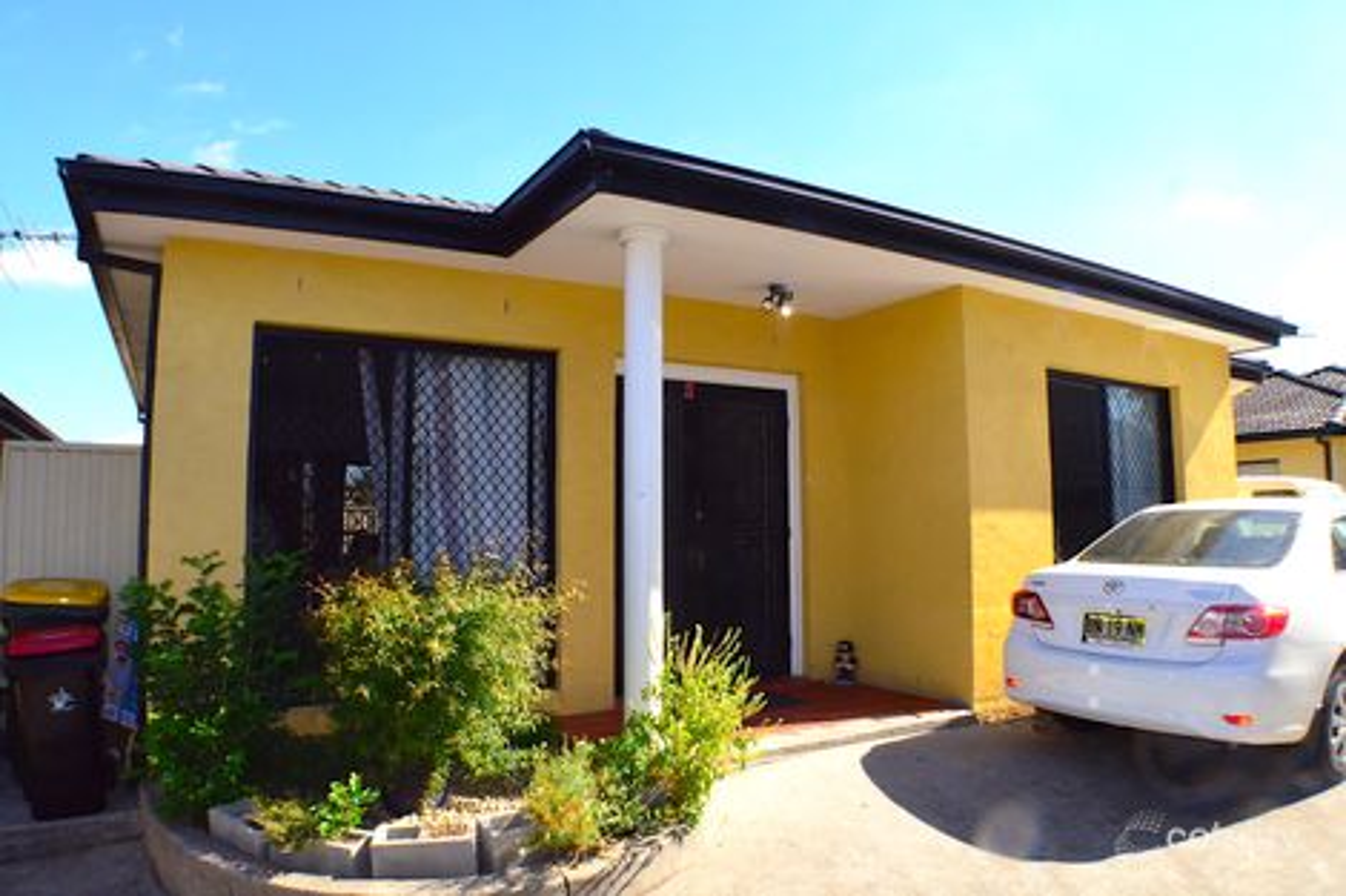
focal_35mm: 30
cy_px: 448
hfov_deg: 61.9
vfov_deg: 43.6
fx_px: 1121
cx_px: 673
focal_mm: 20
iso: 2500
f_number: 25
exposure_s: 1/200
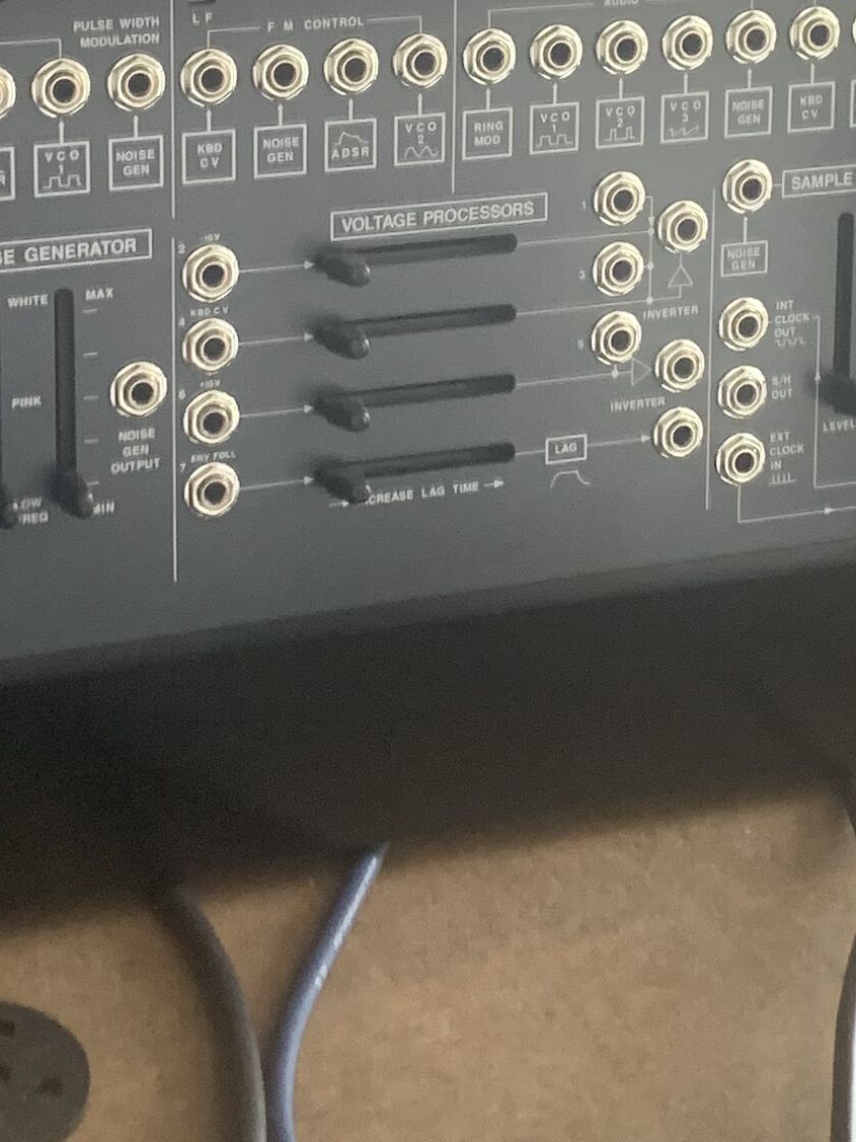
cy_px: 129
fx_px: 3067
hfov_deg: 15.9
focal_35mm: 93
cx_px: 318
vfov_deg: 20.7
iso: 200
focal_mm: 4.25
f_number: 1.8
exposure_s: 1/60
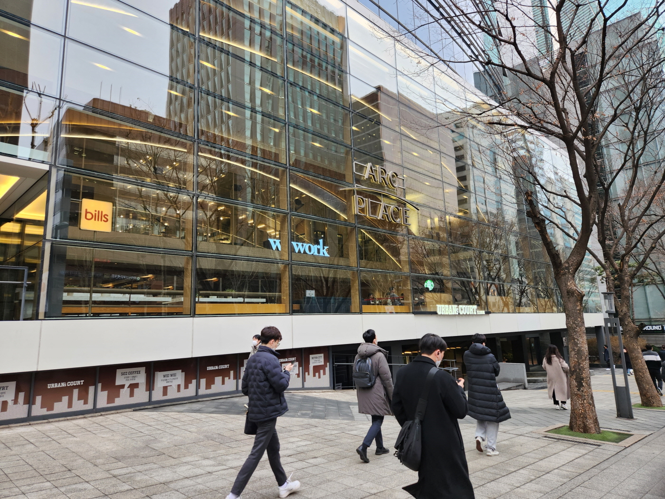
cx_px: 332
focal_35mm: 23
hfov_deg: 73.9
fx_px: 442
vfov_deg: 58.9
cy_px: 250
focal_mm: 5.4
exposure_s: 1/180
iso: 64
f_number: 1.8
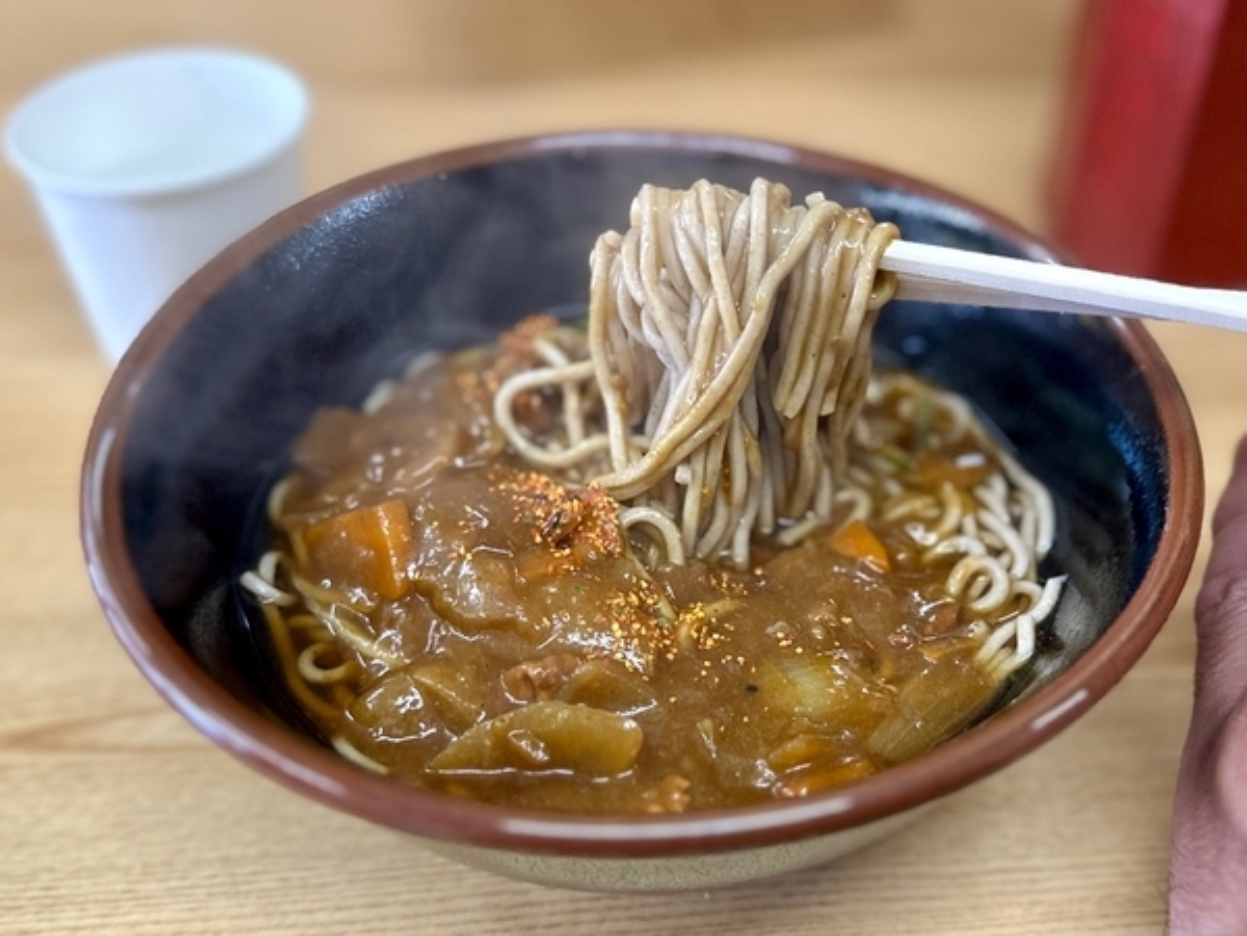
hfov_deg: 71.6
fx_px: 865
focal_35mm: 24
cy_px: 468
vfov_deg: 56.8
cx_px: 624
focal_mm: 6.86
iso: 160
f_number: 1.78
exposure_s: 1/100
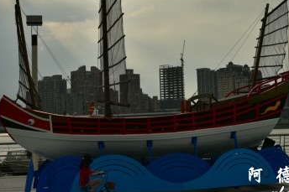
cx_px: 127
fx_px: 538
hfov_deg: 30.1
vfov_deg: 20.1
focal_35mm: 67
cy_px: 36
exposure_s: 1/400
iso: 100
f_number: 9
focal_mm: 36
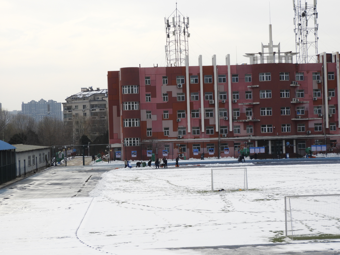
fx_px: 835
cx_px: 170
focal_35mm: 85
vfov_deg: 17.4
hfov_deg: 23.0
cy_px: 128
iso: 100
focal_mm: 15.2
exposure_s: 1/800
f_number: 4.5
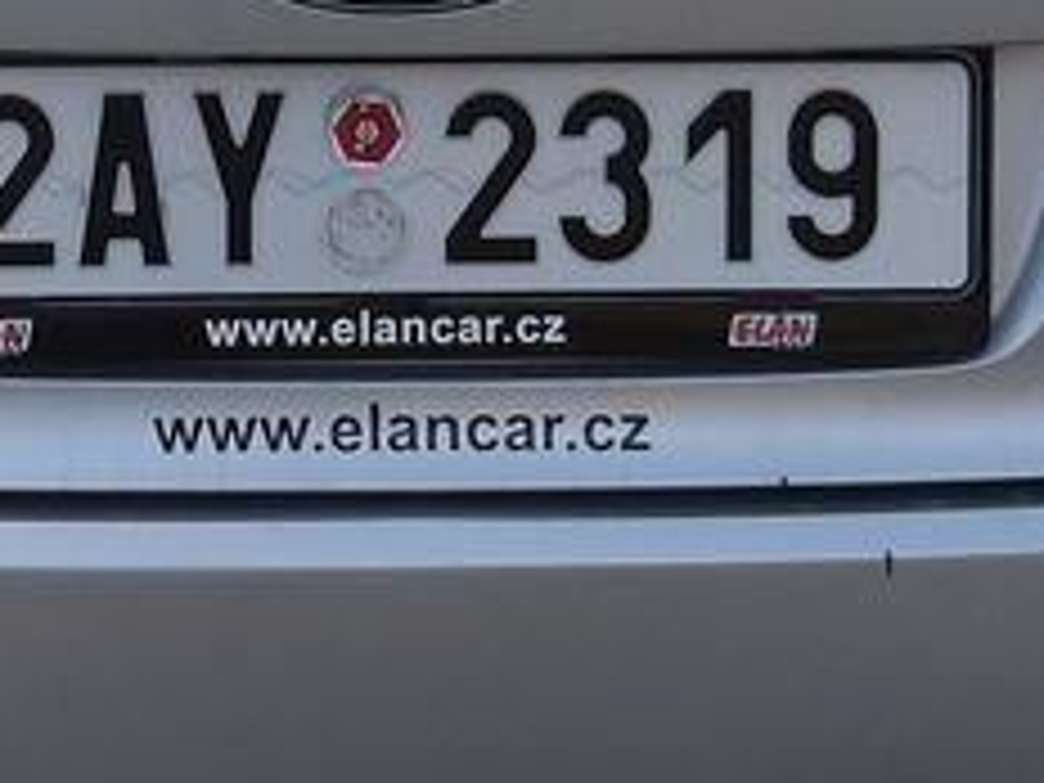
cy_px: -81
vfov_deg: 12.2
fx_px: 3589
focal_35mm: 119
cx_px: 320
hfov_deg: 16.5
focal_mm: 4.9
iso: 100
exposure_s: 1/301
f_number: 3
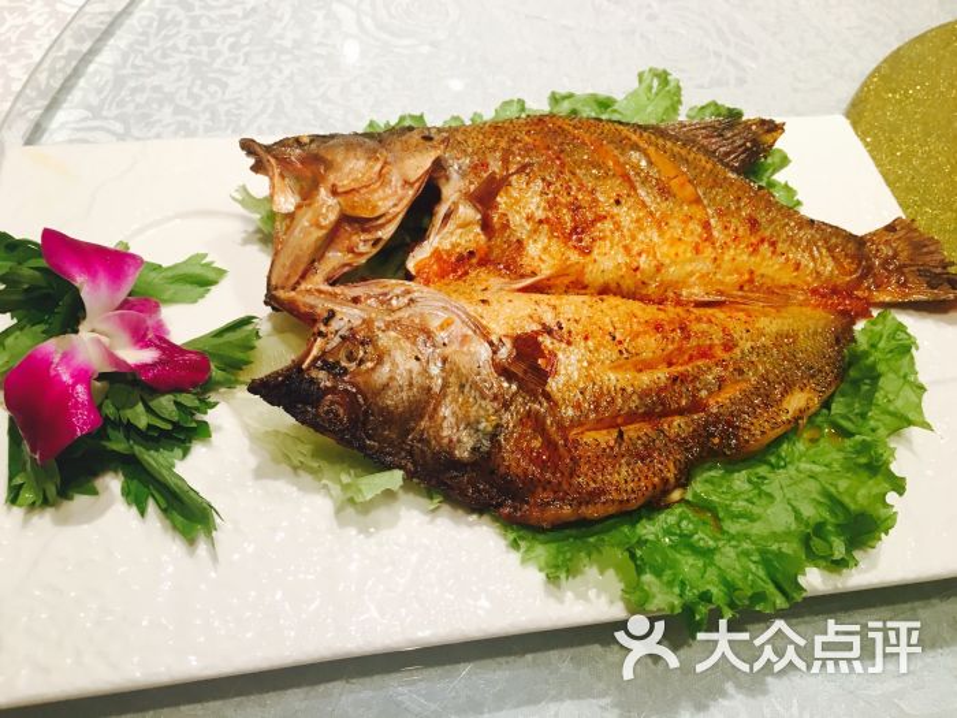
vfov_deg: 48.2
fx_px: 802
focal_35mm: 29
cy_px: 359
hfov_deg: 61.7
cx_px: 478
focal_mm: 4.15
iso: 80
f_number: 2.2
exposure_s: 1/33
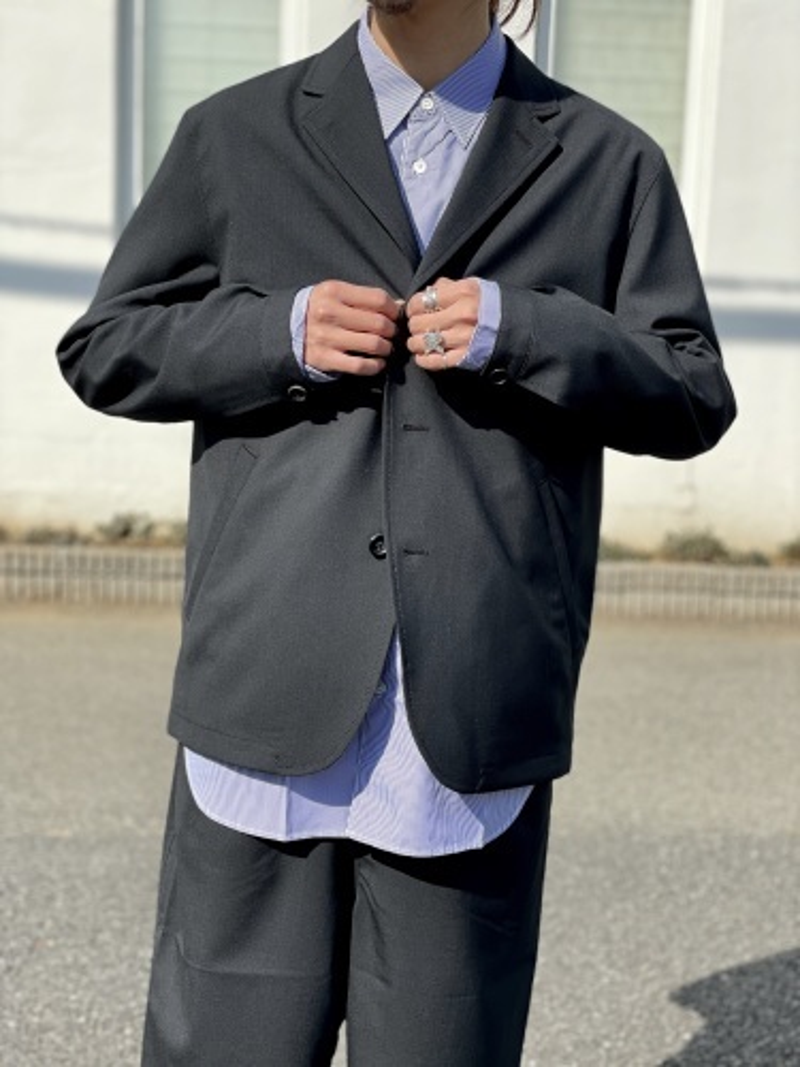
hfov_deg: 28.0
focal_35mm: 52
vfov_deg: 36.8
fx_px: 1602
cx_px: 400
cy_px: 534
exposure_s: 1/999
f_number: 2
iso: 25
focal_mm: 6
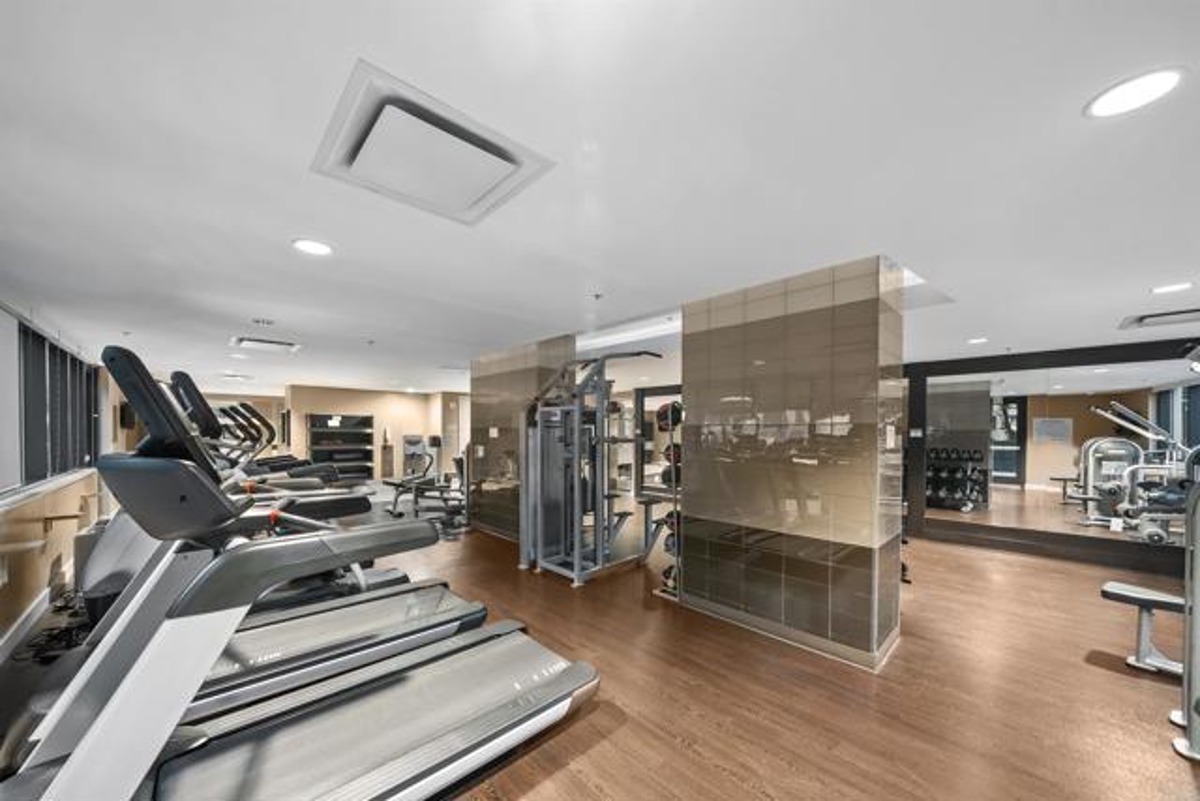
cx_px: 600
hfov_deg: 112.6
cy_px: 400
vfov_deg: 90.0
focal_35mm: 12
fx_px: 400
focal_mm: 12
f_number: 6.3
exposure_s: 8
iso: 320
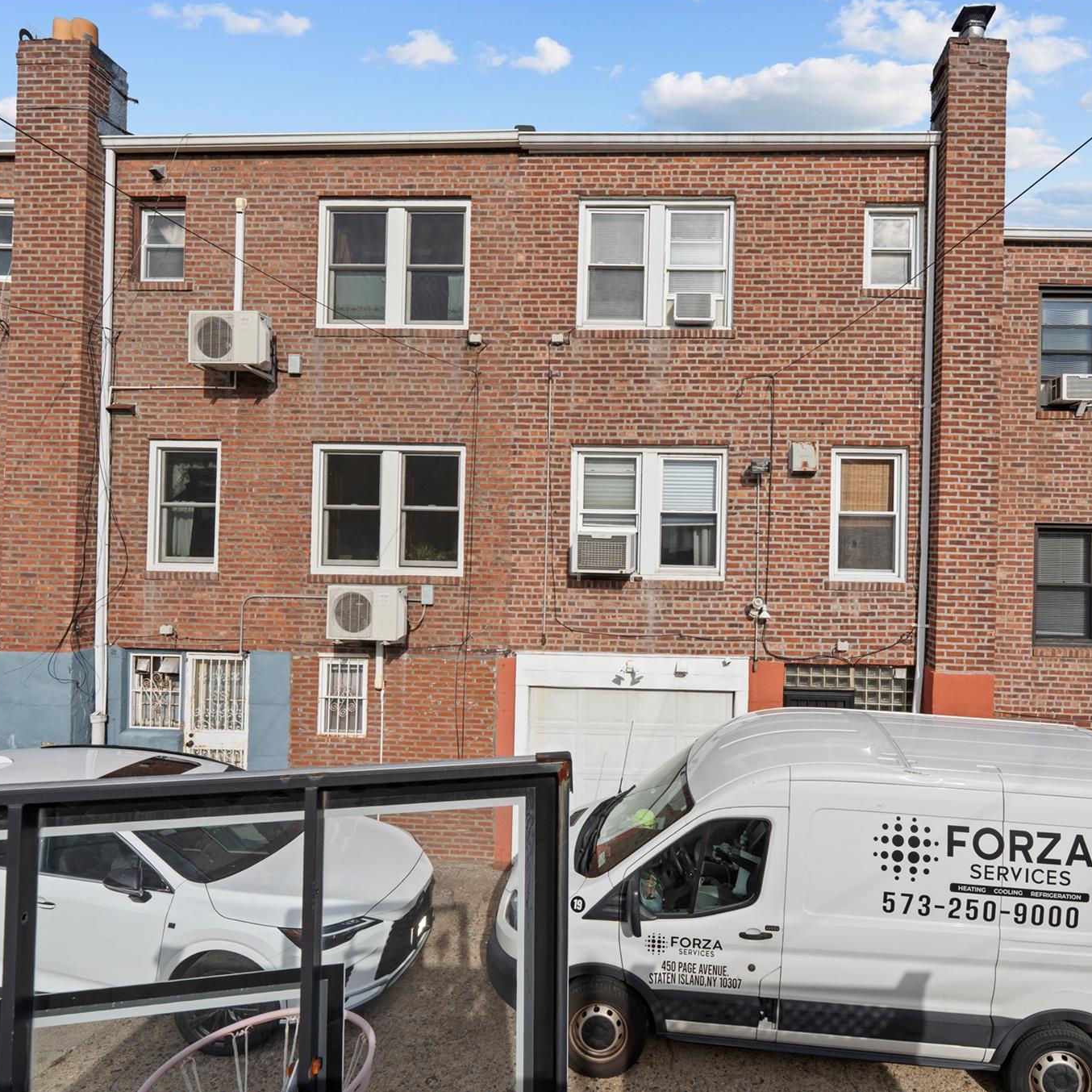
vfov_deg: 80.7
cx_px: 673
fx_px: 642
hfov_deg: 79.4
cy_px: 544
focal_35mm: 18
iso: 320
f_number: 10
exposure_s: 1/500
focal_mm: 14
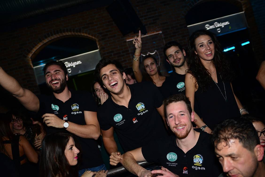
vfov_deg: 42.3
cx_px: 132
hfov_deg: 60.3
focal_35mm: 31
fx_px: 228
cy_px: 88
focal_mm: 31
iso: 1250
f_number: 2.8
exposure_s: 1/40
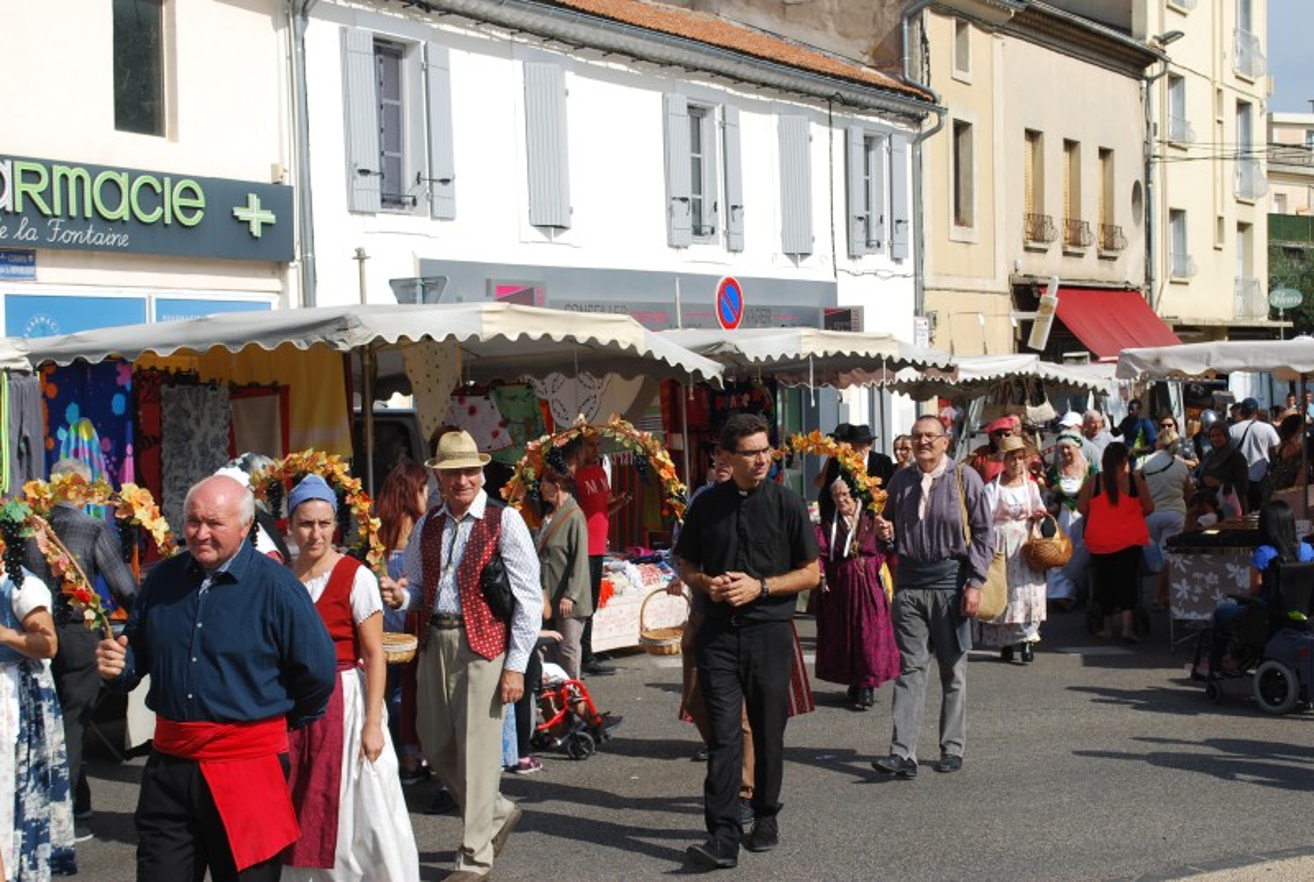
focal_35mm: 60
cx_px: 657
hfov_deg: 33.3
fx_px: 2194
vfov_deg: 22.7
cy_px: 441
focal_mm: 40
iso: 100
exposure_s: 1/320
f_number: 9
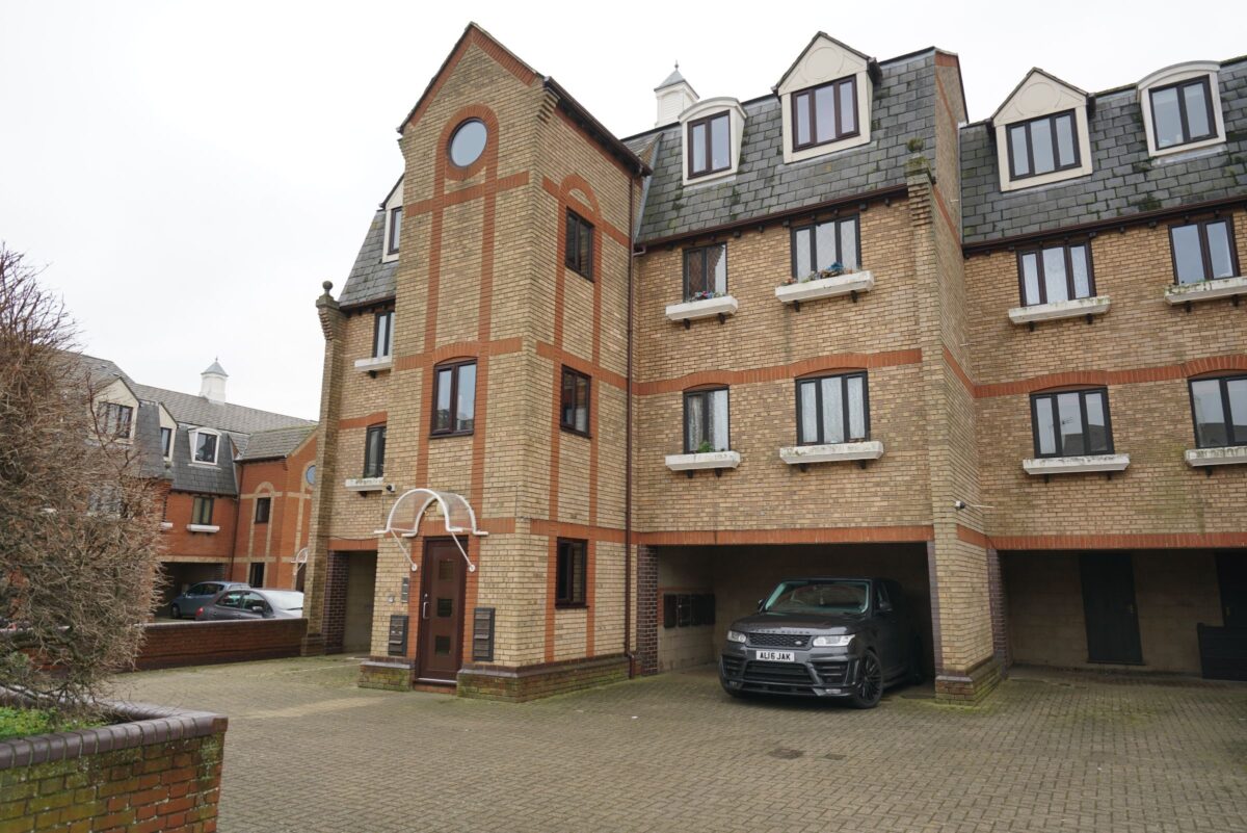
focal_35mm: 23
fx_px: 797
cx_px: 624
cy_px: 416
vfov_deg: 55.1
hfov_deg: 76.1
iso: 100
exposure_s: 1/80
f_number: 6.3
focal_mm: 23
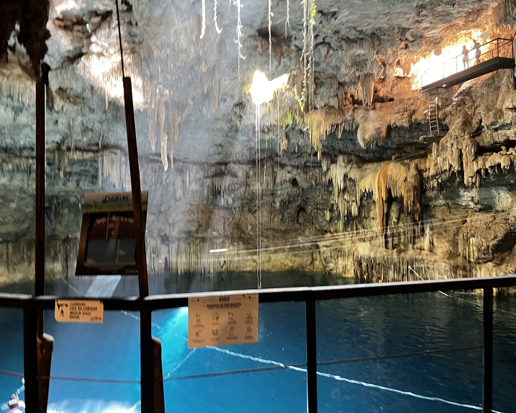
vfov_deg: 51.5
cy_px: 209
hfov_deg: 62.2
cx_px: 258
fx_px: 428
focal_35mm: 28
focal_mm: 5.7
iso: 1000
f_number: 1.5
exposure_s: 1/30
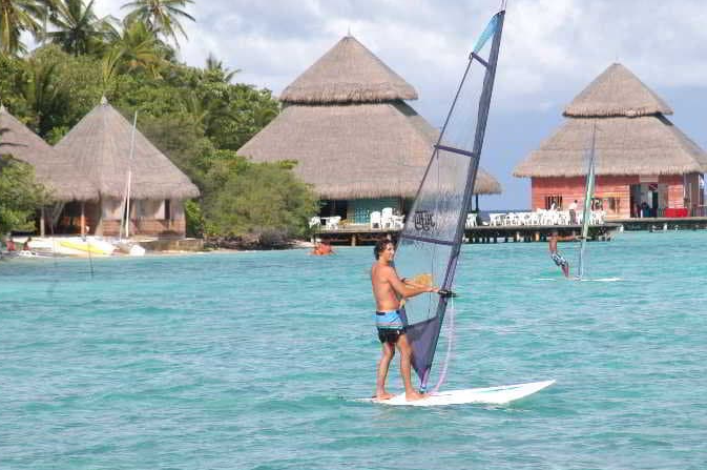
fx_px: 5072
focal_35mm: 259
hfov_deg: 8.0
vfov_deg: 5.3
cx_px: 389
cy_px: 193
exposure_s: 1/750
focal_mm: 145
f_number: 7.1
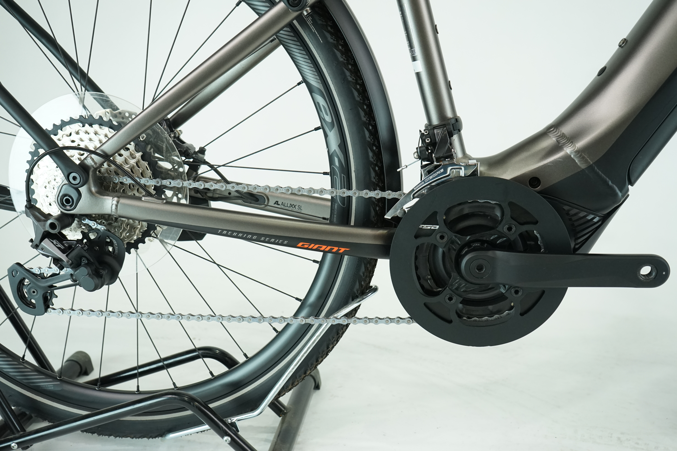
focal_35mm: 34
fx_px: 639
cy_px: 226
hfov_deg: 55.8
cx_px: 338
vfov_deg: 38.9
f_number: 5.6
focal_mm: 34
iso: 1600
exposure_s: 1/200
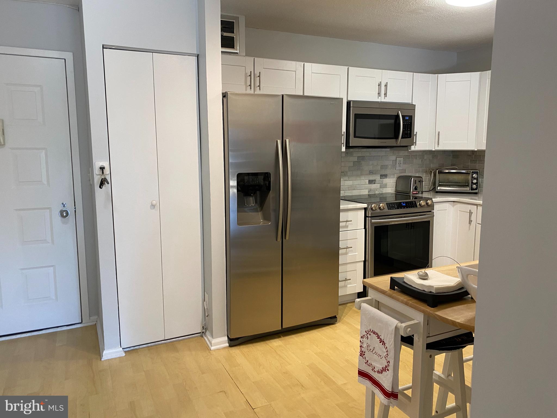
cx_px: 278
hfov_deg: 67.3
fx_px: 418
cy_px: 209
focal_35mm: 26
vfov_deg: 53.1
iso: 125
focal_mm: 4.25
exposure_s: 1/60
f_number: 1.8
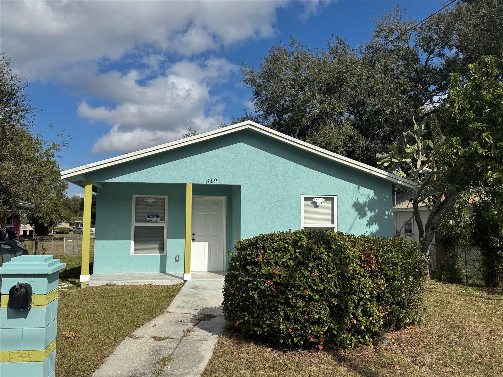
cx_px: 252
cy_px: 188
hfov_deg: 71.6
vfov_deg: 56.8
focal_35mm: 24
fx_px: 349
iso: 80
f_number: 1.78
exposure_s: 1/10417
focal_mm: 6.76
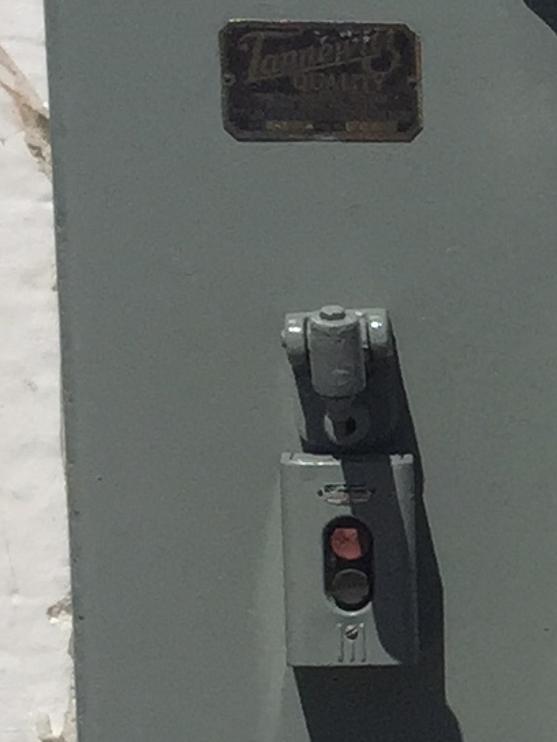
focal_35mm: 174
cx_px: 1506
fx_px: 3733
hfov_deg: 7.7
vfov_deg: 11.3
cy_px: 713
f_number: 2.2
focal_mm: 4.15
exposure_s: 1/7937
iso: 32
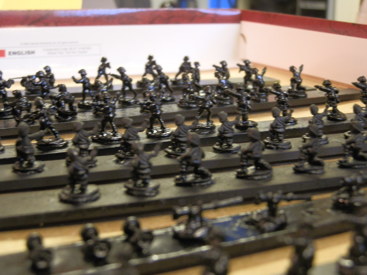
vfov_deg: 23.6
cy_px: 137
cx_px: 183
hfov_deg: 31.2
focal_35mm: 62
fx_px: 657
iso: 250
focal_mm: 10.99
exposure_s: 1/8
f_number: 3.7
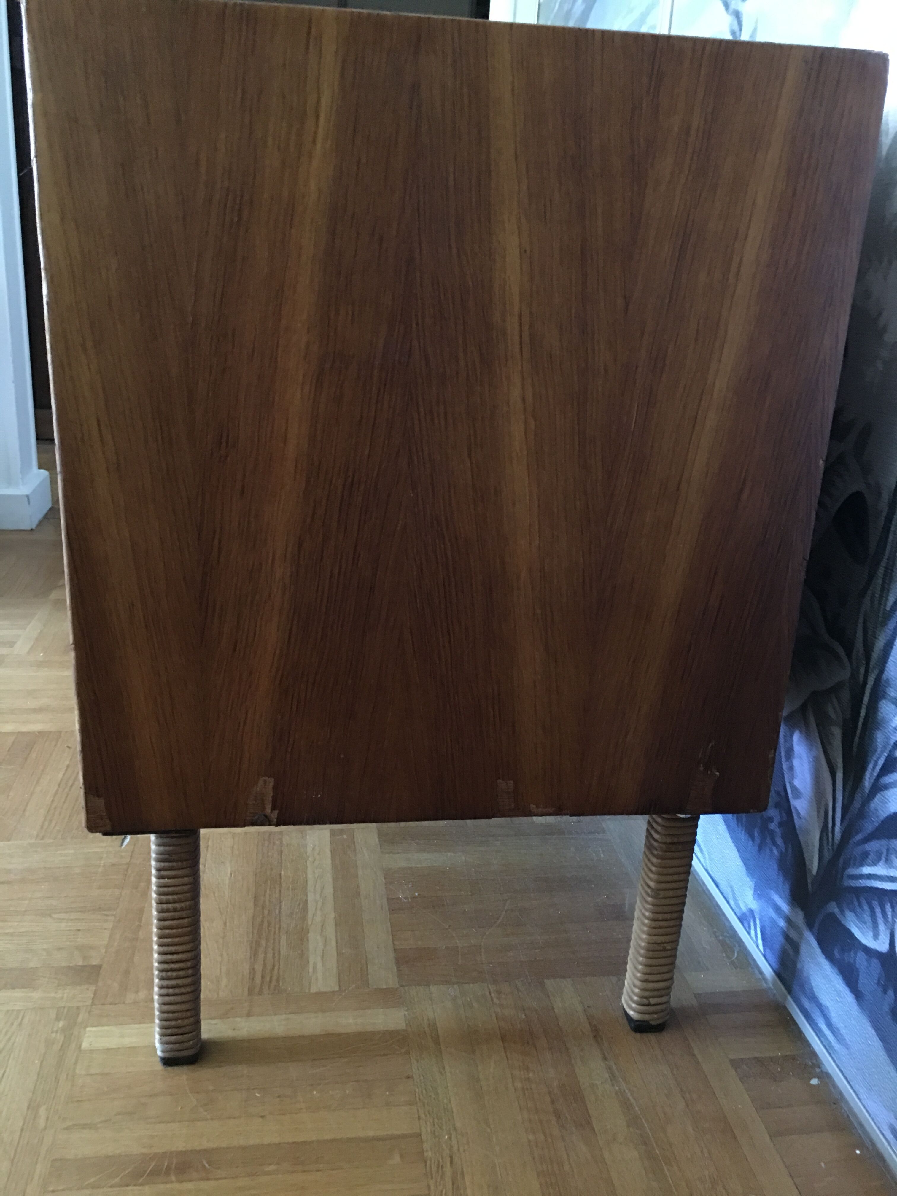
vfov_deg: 61.7
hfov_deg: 48.2
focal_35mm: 29
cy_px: 598
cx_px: 448
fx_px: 1002
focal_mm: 4.15
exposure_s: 1/4
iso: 100
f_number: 2.2
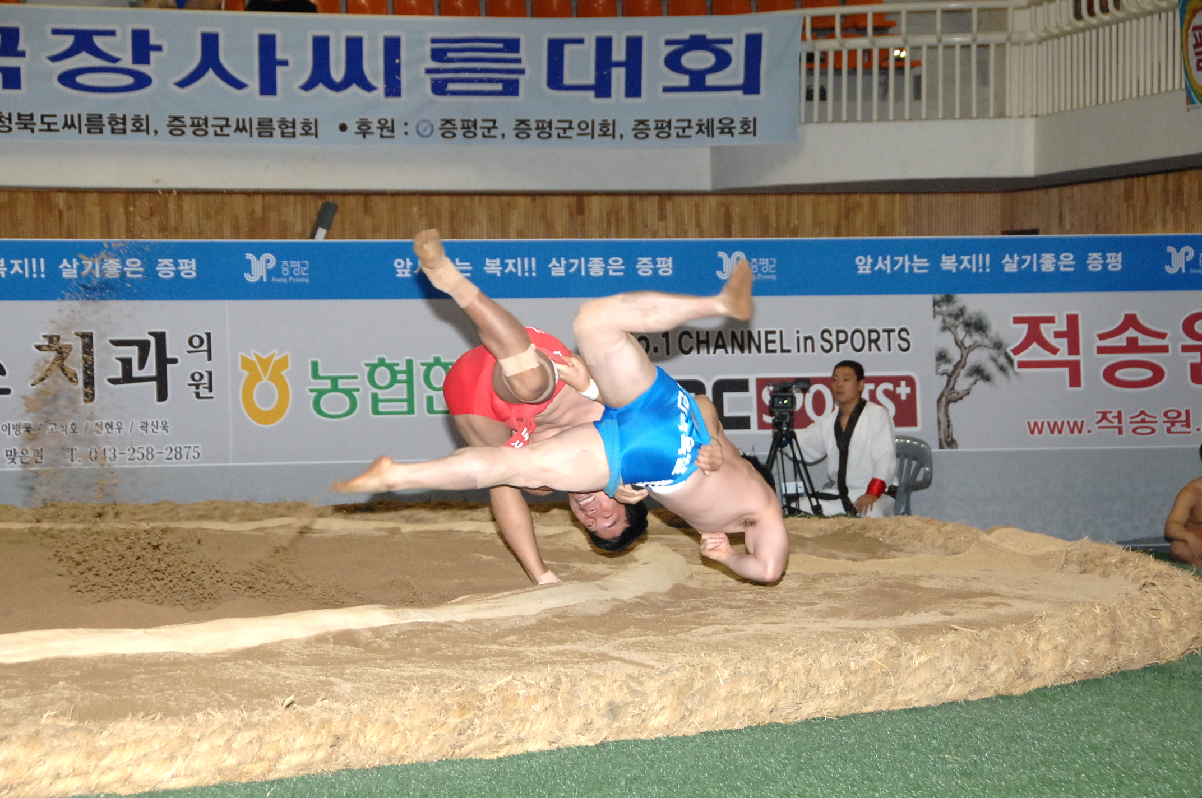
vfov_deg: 13.0
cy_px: 399
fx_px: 3502
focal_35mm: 105
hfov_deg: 19.5
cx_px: 601
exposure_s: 1/200
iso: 800
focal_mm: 70
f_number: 5
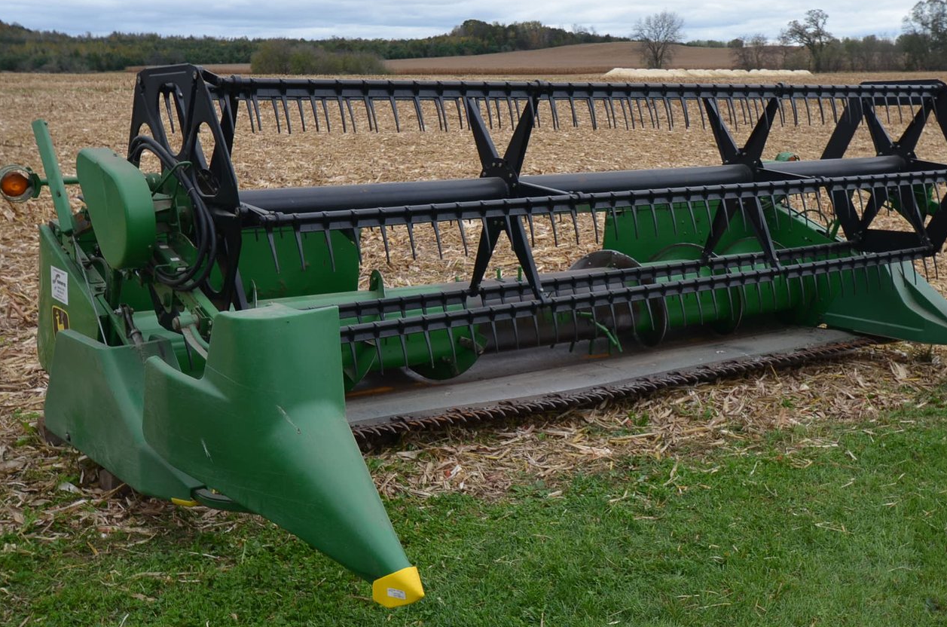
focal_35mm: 45
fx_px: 1181
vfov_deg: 29.7
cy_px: 344
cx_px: 559
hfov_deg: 43.5
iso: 200
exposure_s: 1/200
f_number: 6.3
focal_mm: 22
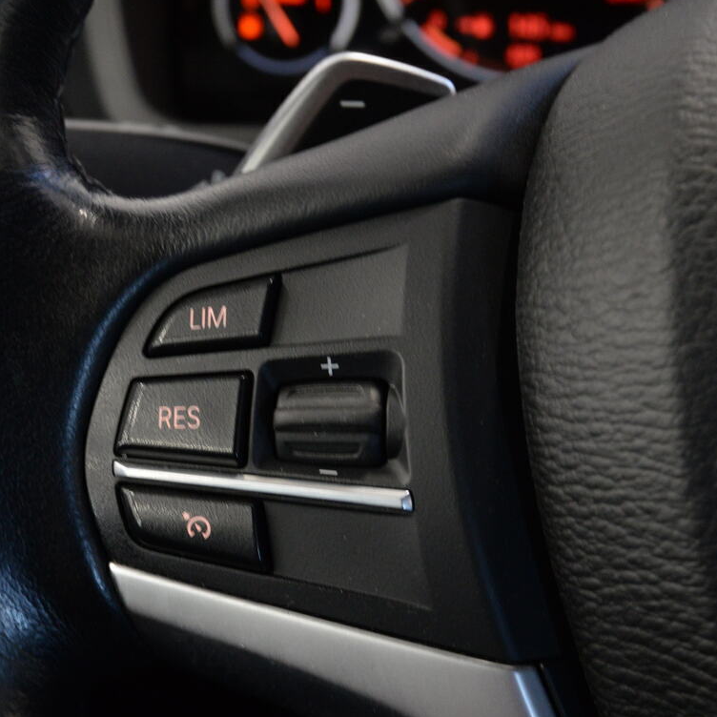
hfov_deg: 26.7
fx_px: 1500
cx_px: 221
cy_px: 465
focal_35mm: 64
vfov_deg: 26.8
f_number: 6.3
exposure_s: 1/10
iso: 2000
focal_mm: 35
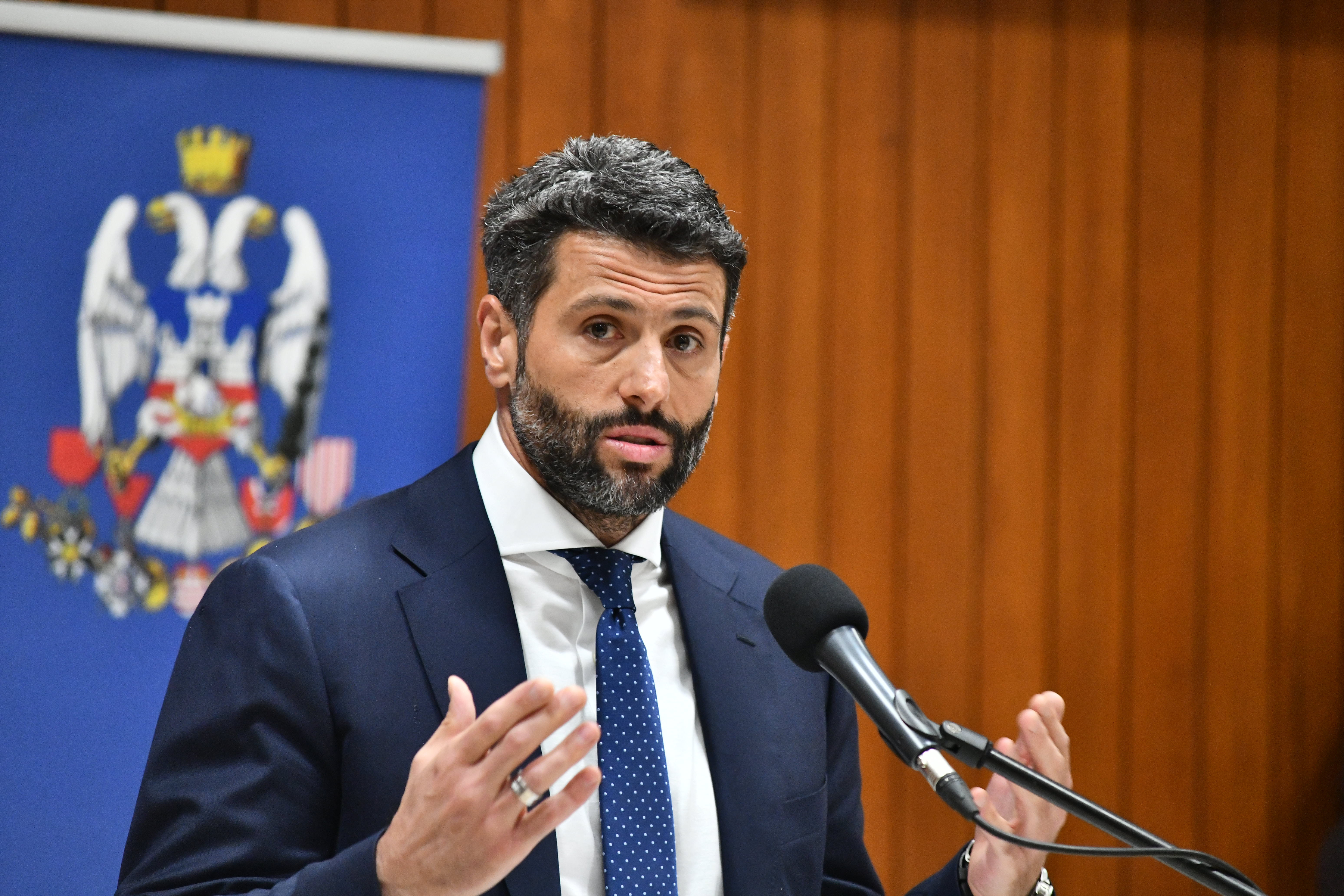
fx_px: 7466
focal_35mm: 200
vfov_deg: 6.9
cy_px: 448
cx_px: 672
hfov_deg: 10.3
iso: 4000
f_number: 5
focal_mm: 200
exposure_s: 1/250
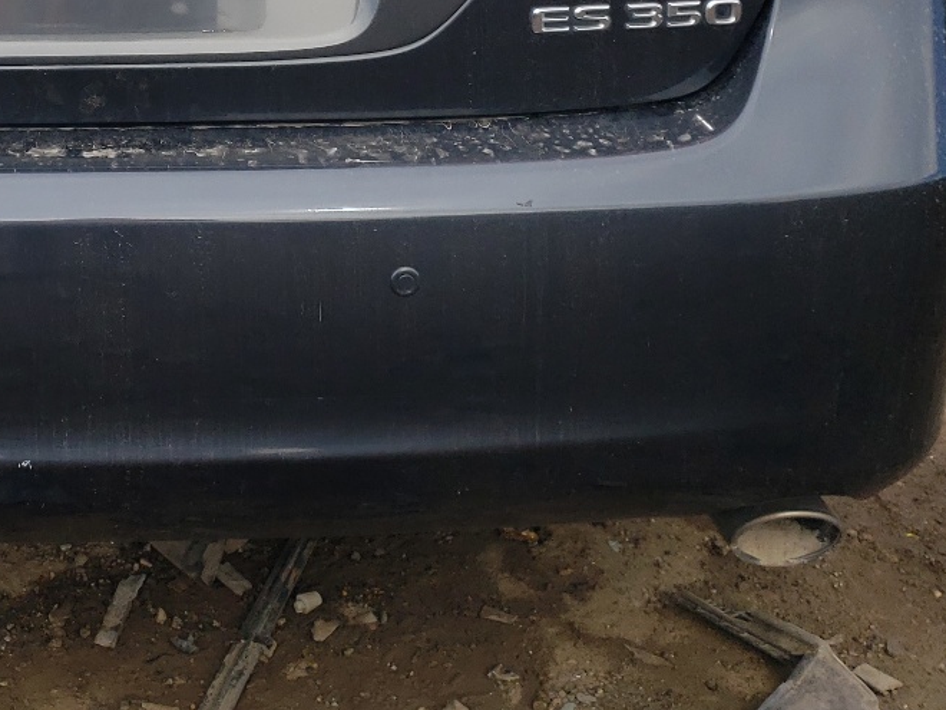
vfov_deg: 21.7
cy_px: -126
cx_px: 95
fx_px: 1722
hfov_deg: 29.5
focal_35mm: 63
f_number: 1.5
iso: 50
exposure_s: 1/1429
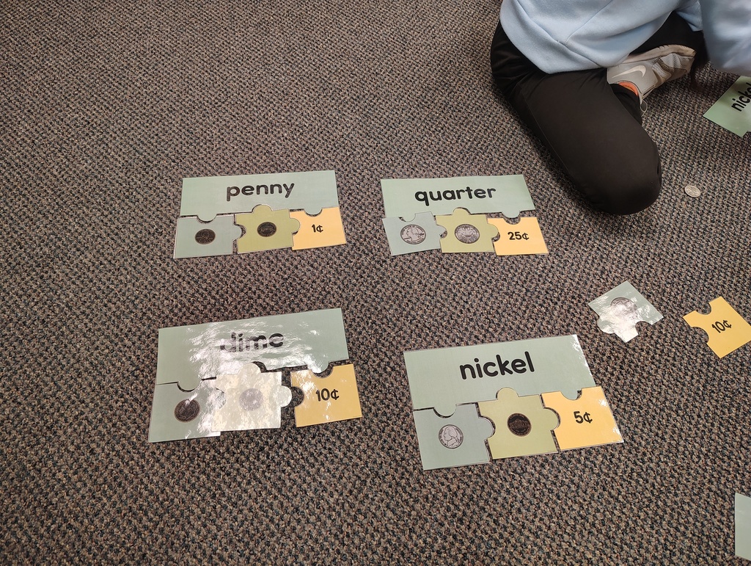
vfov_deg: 56.9
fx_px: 521
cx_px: 376
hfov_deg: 71.5
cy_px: 283
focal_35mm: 24
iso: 684
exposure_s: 1/60
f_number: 1.8
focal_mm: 5.56
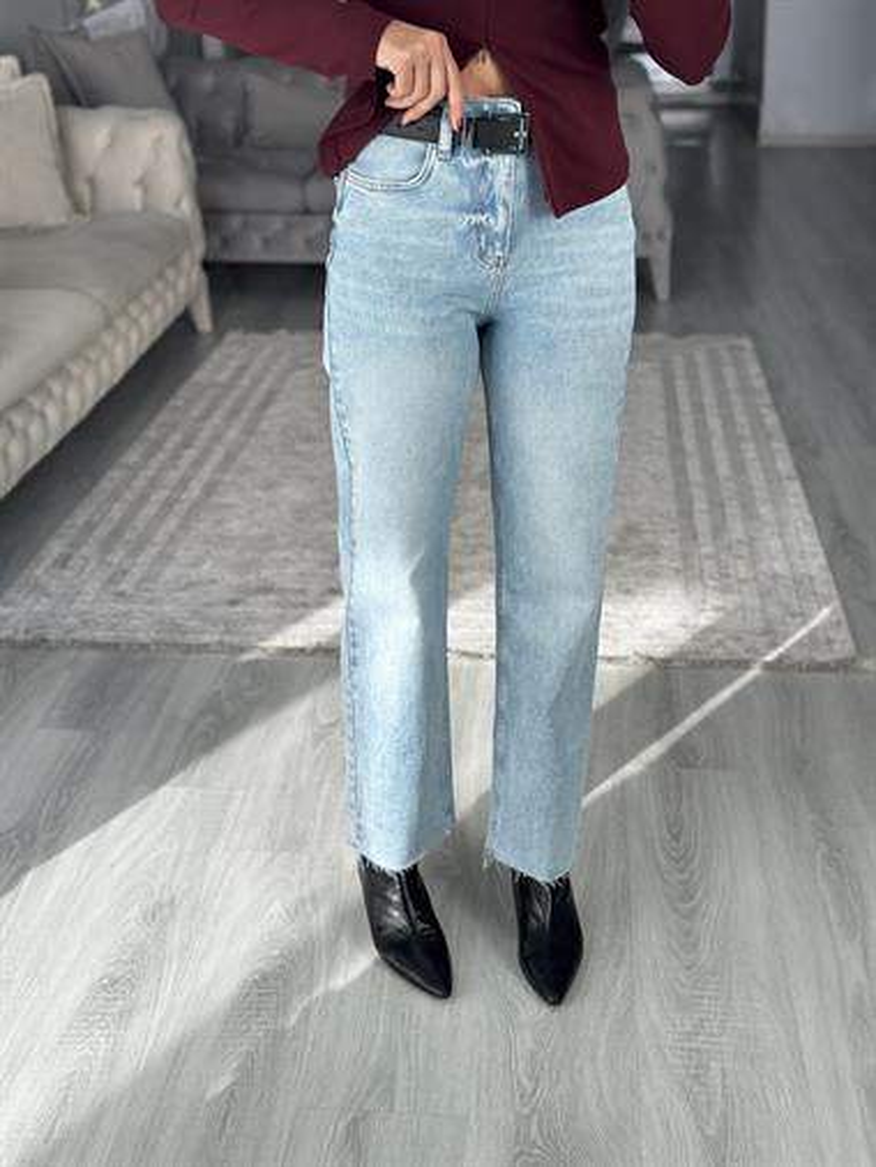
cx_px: 438
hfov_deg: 30.3
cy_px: 584
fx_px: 1618
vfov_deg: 39.6
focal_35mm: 48
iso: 80
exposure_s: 1/238
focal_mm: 6.86
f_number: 1.78
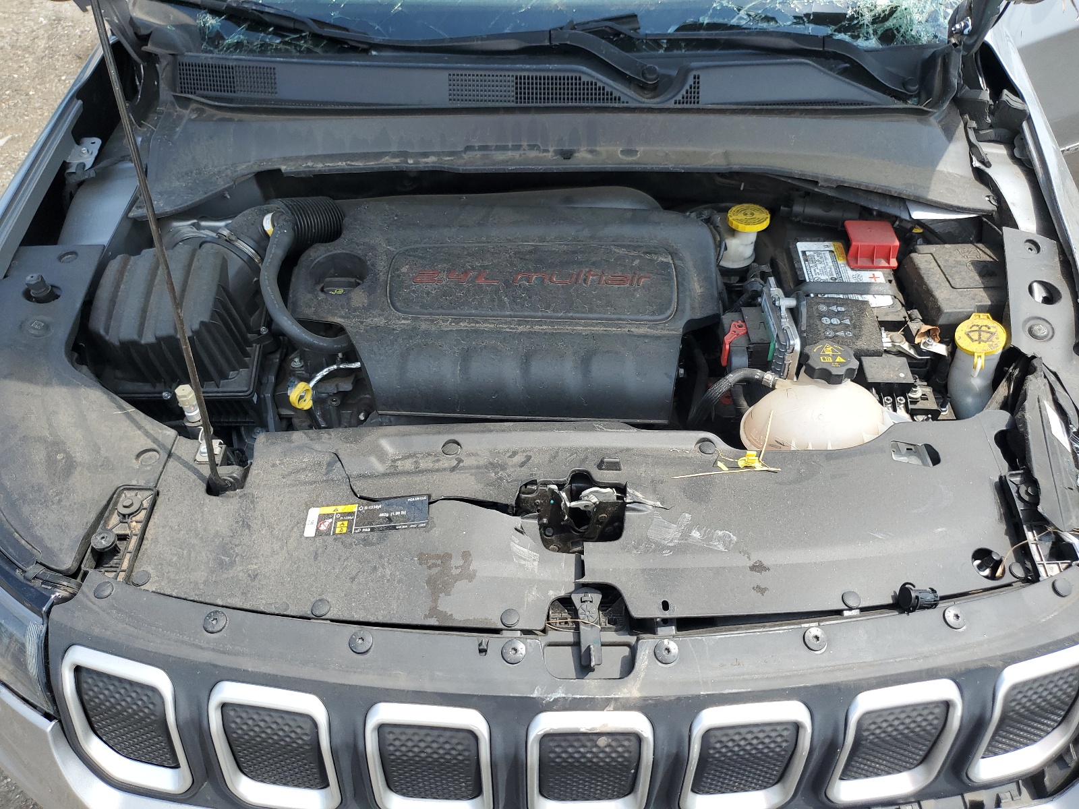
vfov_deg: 53.1
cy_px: 404
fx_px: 810
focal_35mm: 26
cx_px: 540
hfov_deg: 67.3
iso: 50
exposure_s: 1/1111
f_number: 1.5
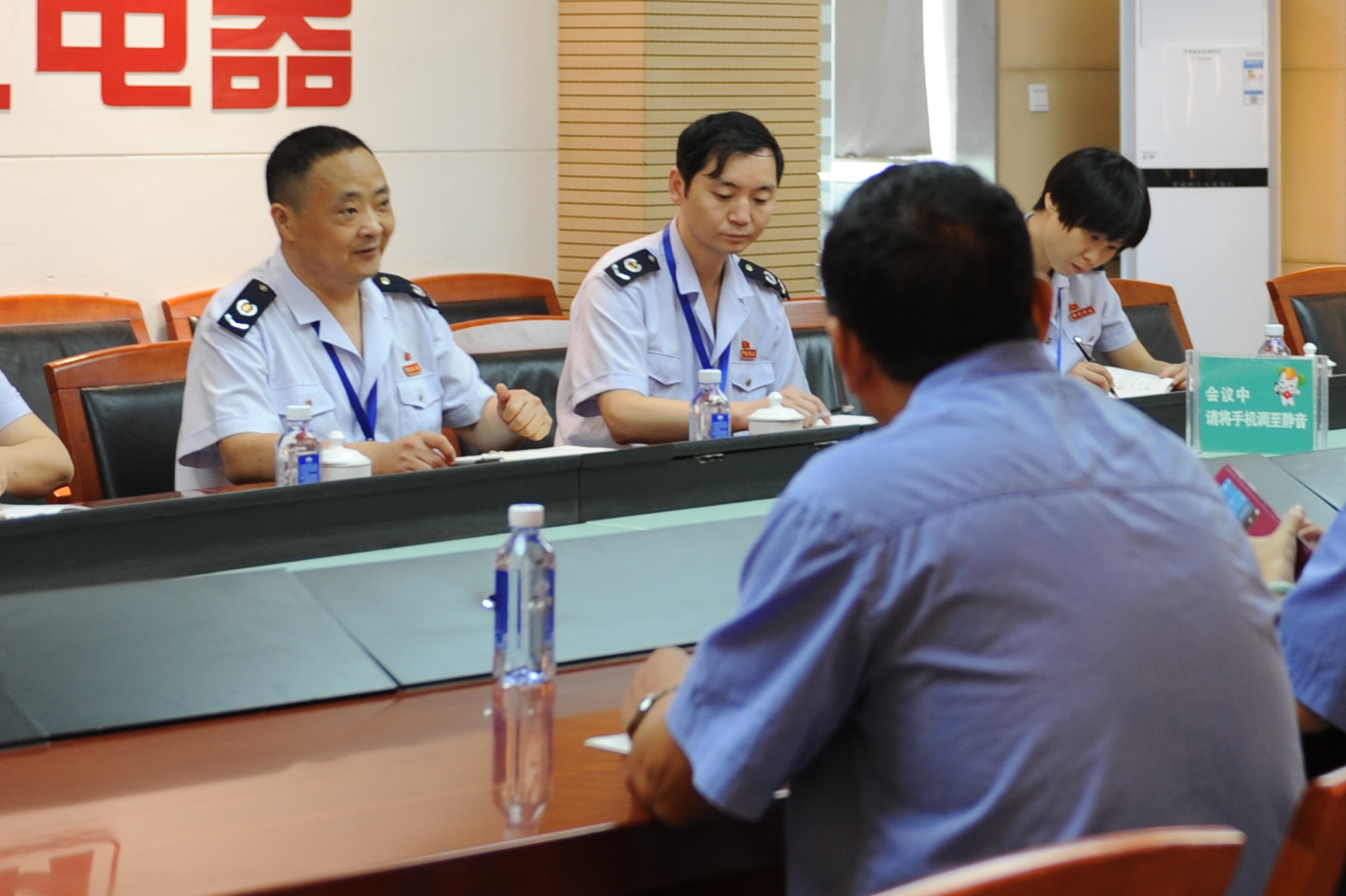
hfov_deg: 19.7
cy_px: 73
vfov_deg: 13.2
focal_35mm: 103
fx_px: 3849
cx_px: 1040
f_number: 3.5
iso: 400
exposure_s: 1/50
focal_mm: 38
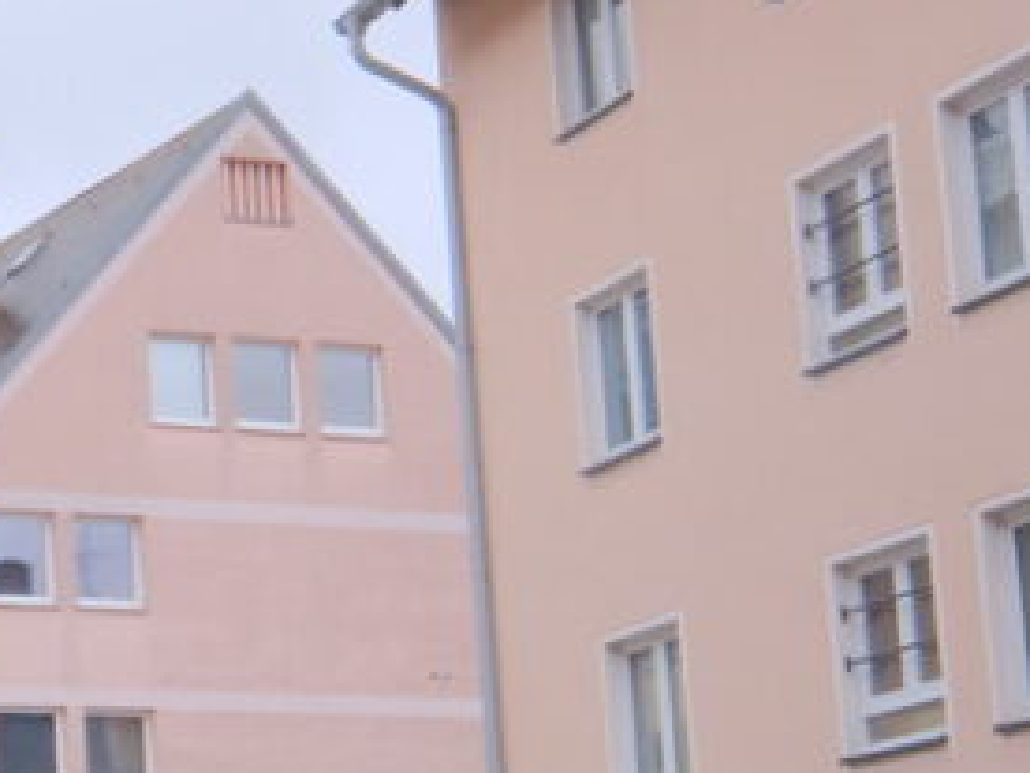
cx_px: -508
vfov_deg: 13.8
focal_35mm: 106
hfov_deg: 16.8
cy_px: 678
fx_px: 3154
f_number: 18
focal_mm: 24
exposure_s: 1/34
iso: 5000
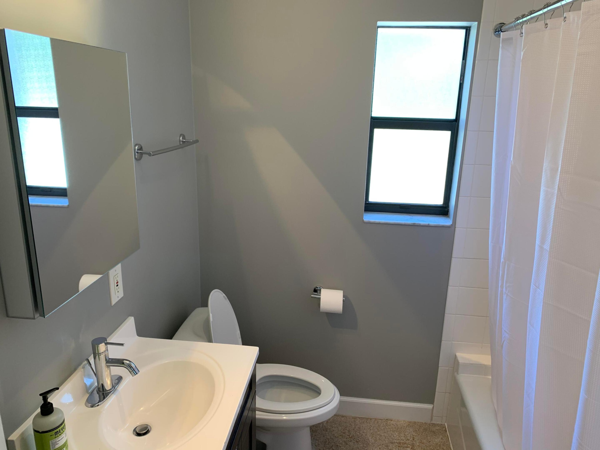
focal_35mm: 26
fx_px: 451
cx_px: 300
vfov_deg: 53.1
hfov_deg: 67.3
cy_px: 225
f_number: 1.8
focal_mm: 4.25
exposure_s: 1/60
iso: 50
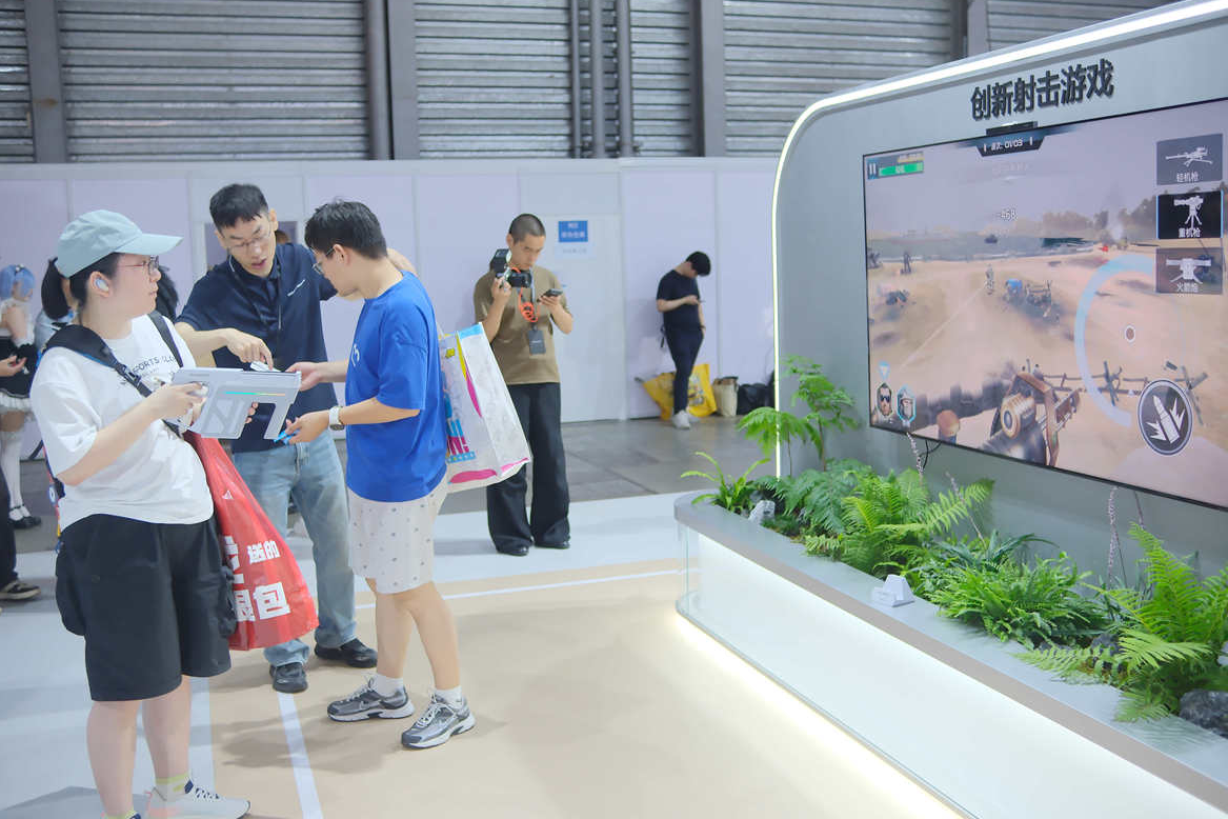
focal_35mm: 36
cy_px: 415
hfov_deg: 53.1
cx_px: 613
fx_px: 1228
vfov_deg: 36.9
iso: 640
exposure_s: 1/250
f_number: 2.2
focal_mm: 23
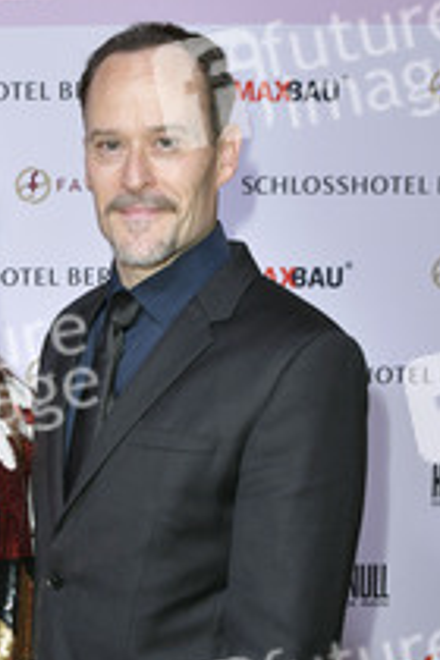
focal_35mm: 61
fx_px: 1118
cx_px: 28
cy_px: 547
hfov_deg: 21.7
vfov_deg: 31.8
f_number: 5.6
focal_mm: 32
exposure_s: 1/200
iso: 1250
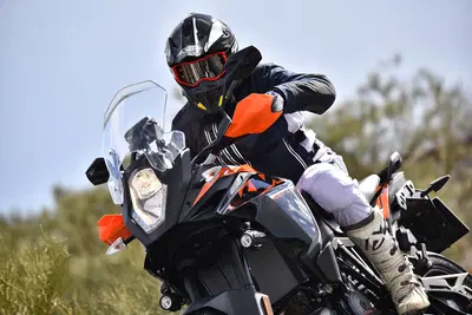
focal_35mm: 300
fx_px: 3935
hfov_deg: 6.9
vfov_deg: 4.6
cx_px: 236
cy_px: 158
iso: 400
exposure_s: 1/1600
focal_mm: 300
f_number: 5.6
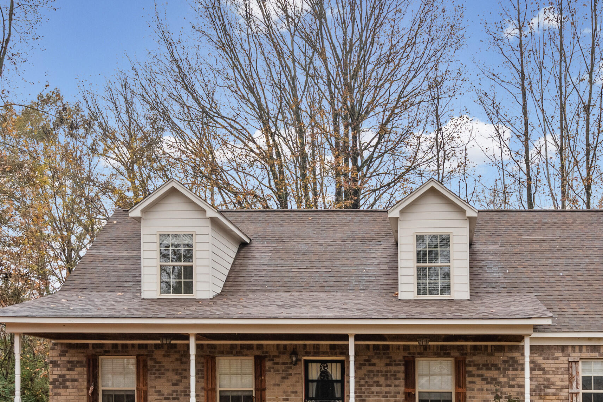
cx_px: 432
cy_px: 316
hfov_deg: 39.5
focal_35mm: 49
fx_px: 821
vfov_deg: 27.1
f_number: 9
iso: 800
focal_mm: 29
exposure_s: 1/80
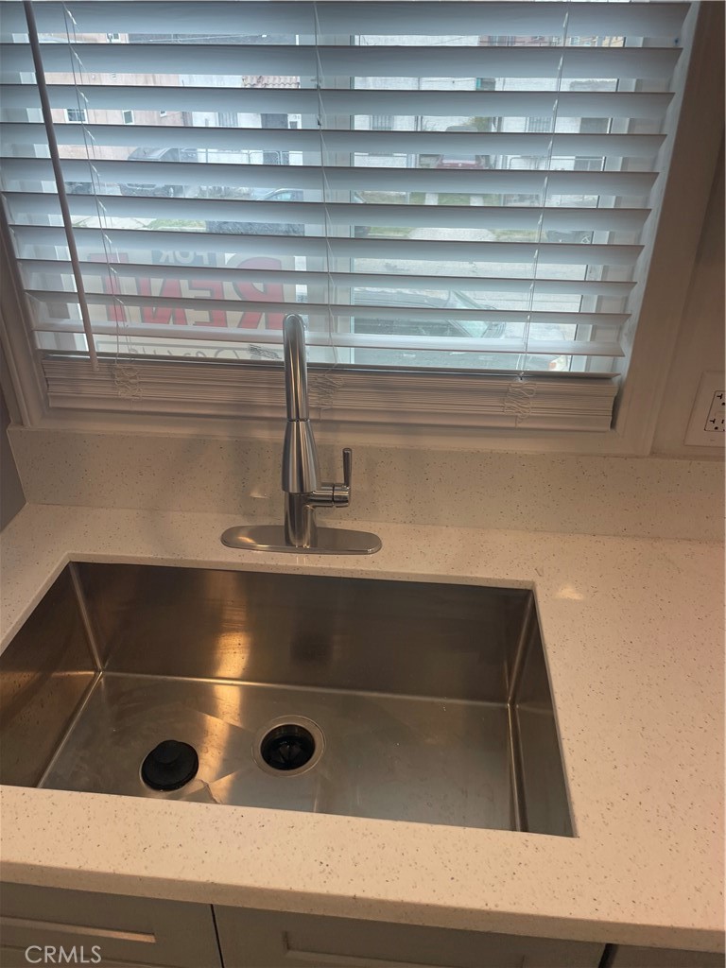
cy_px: 484
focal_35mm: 26
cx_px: 363
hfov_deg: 53.1
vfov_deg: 67.3
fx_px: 727
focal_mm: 4.2
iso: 50
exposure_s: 1/120
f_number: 1.6
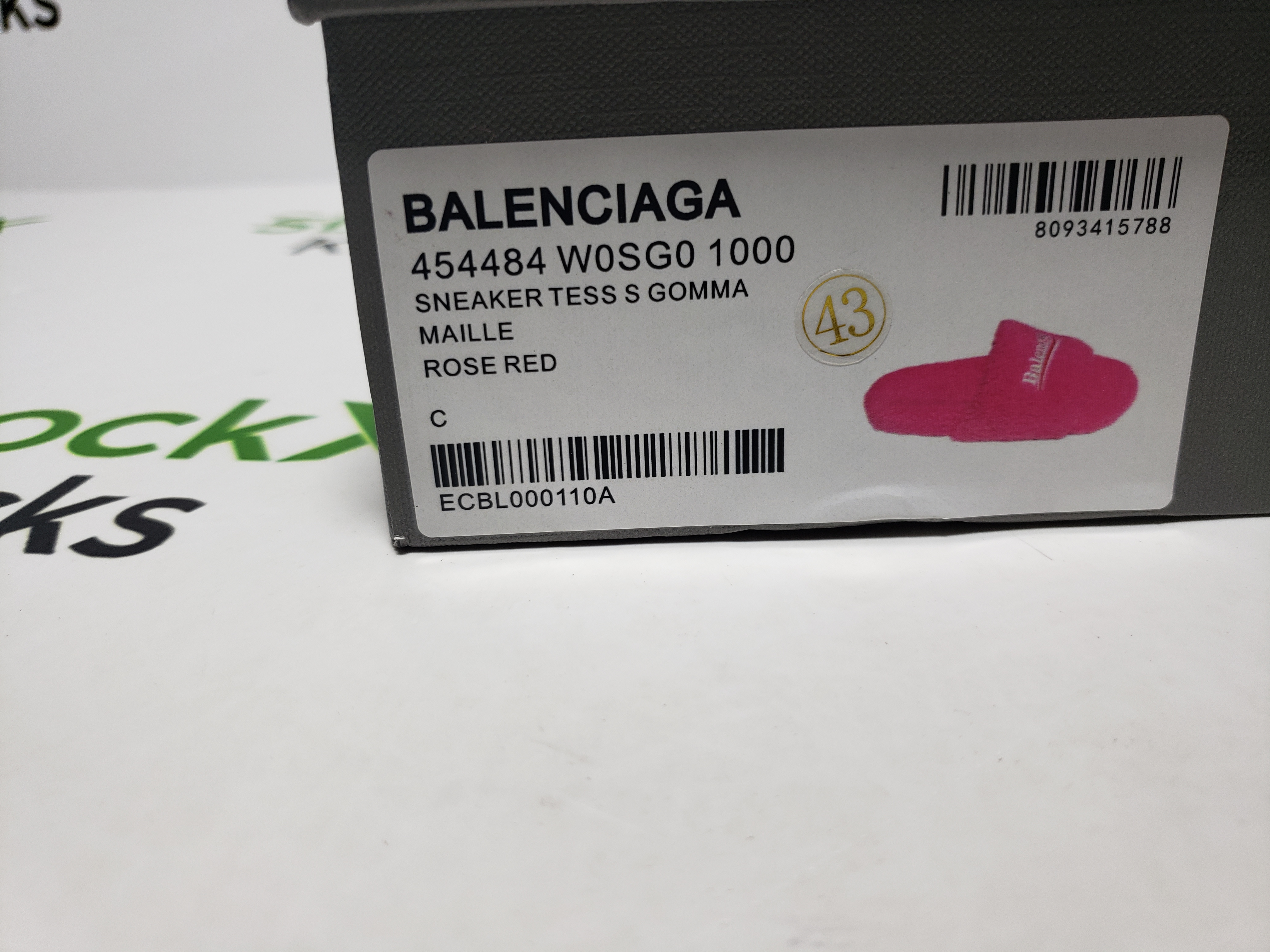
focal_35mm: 26
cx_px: 635
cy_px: 476
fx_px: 954
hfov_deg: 67.3
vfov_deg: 53.1
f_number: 1.5
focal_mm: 4.3
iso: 50
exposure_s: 1/553
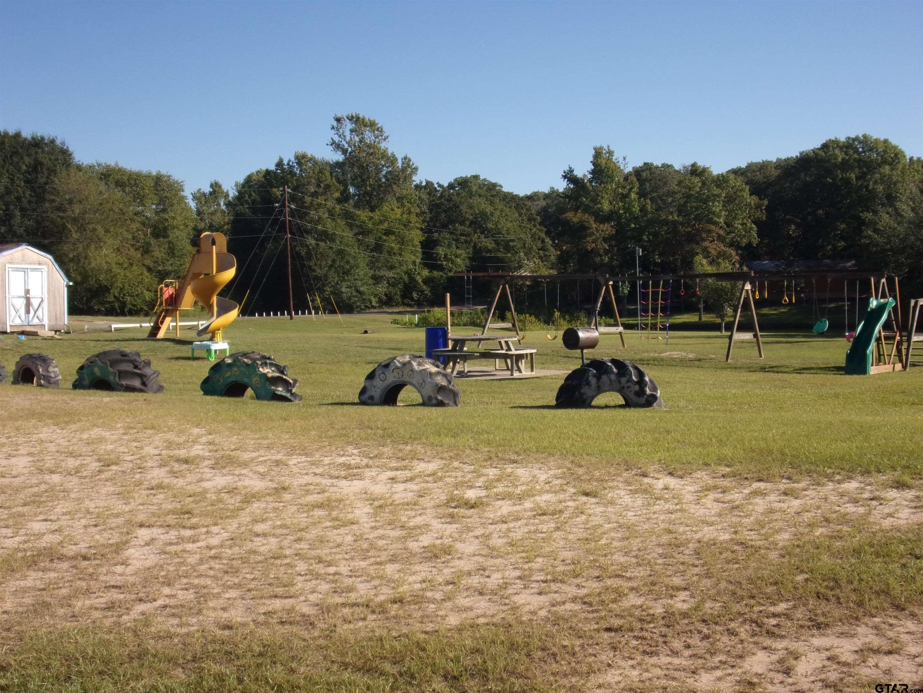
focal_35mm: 39
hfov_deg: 47.9
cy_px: 346
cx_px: 462
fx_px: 1040
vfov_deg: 36.8
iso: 80
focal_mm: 7
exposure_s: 1/640
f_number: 3.9
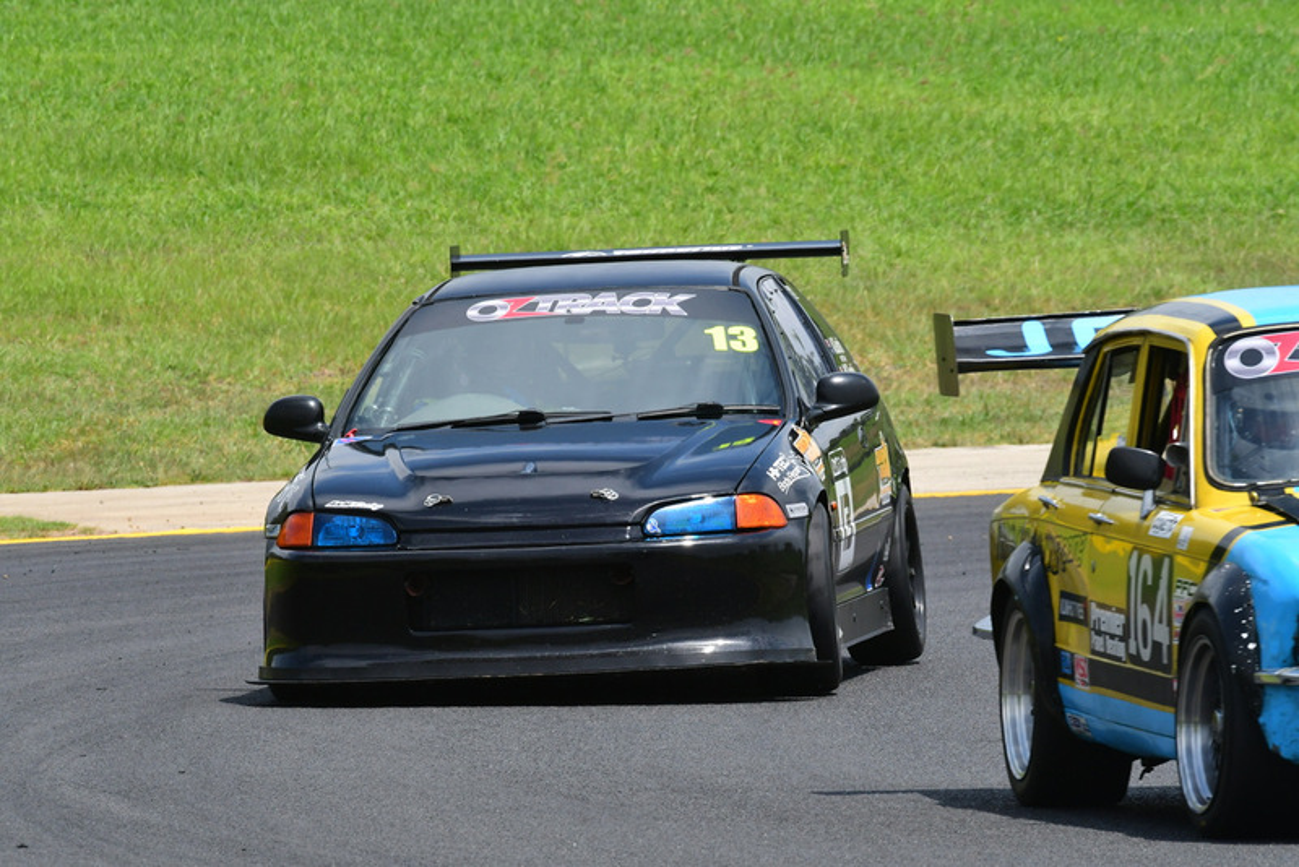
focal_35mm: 555
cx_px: 650
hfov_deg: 3.7
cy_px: 434
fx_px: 20032
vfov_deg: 2.5
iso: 640
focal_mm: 370
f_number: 14
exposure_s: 1/640
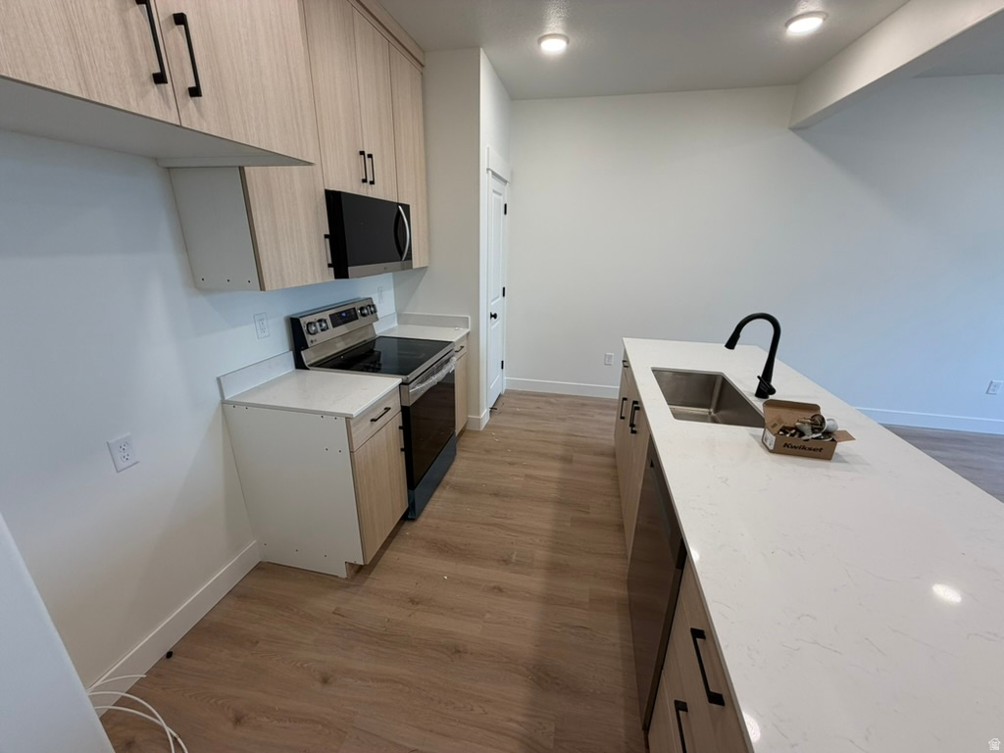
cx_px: 502
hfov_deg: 102.1
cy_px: 376
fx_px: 406
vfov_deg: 85.7
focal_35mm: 14
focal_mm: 2.22
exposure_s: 1/120
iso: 160
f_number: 2.2
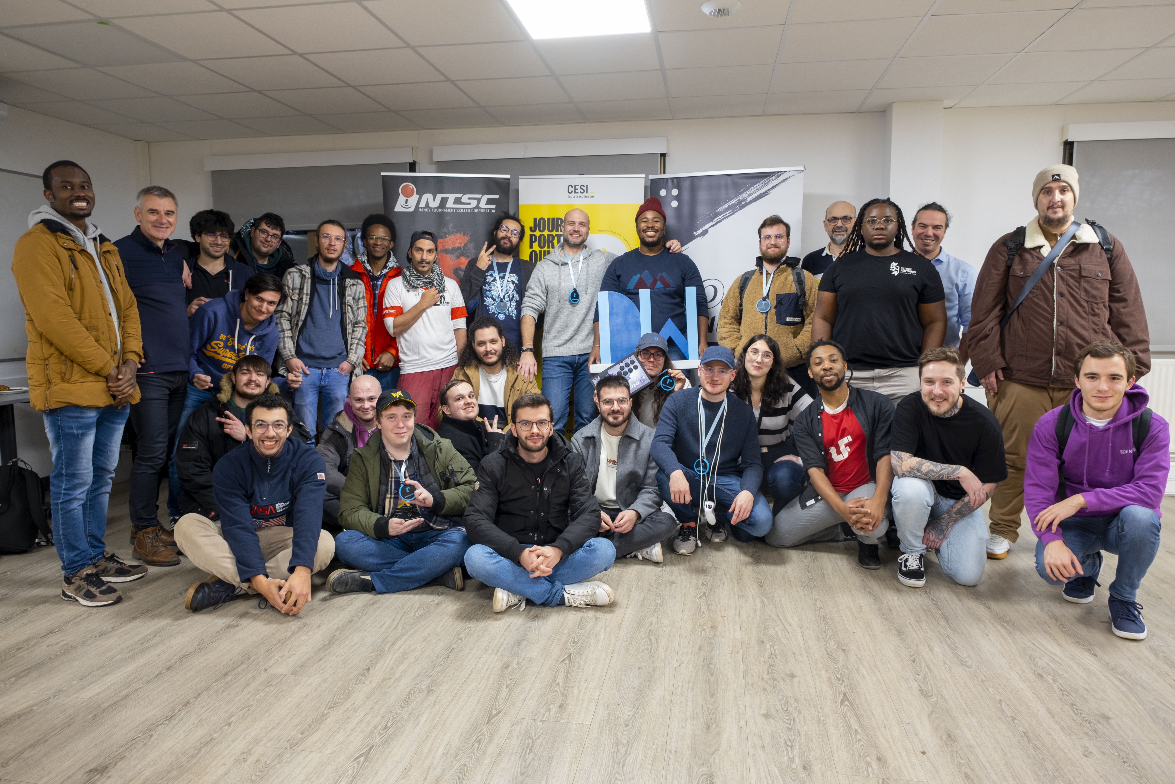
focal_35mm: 24
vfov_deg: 53.1
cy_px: 392
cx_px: 588
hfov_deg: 73.7
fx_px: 783
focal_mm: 16
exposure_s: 1/5
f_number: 4
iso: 400
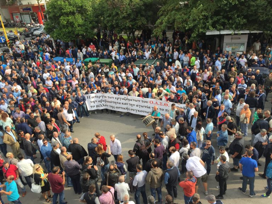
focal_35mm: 29
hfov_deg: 61.7
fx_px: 228
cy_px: 102
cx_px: 136
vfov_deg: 48.2
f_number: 2.2
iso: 32
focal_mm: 4.15
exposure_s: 1/842
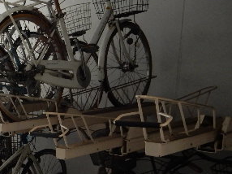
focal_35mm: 56
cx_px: -26
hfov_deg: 30.6
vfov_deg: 25.5
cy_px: 144
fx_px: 375
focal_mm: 4.5
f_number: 3.7
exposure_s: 1/30
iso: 400
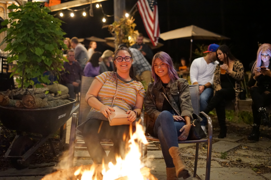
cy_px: 90
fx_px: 376
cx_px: 136
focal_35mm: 50
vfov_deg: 27.0
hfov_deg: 39.6
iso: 6400
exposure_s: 1/40
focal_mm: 50
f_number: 2
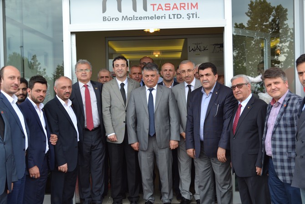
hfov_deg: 41.1
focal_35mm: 48
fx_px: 407
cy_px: 102
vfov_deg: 28.1
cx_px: 152
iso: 220
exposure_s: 1/125
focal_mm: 32
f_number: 5.6
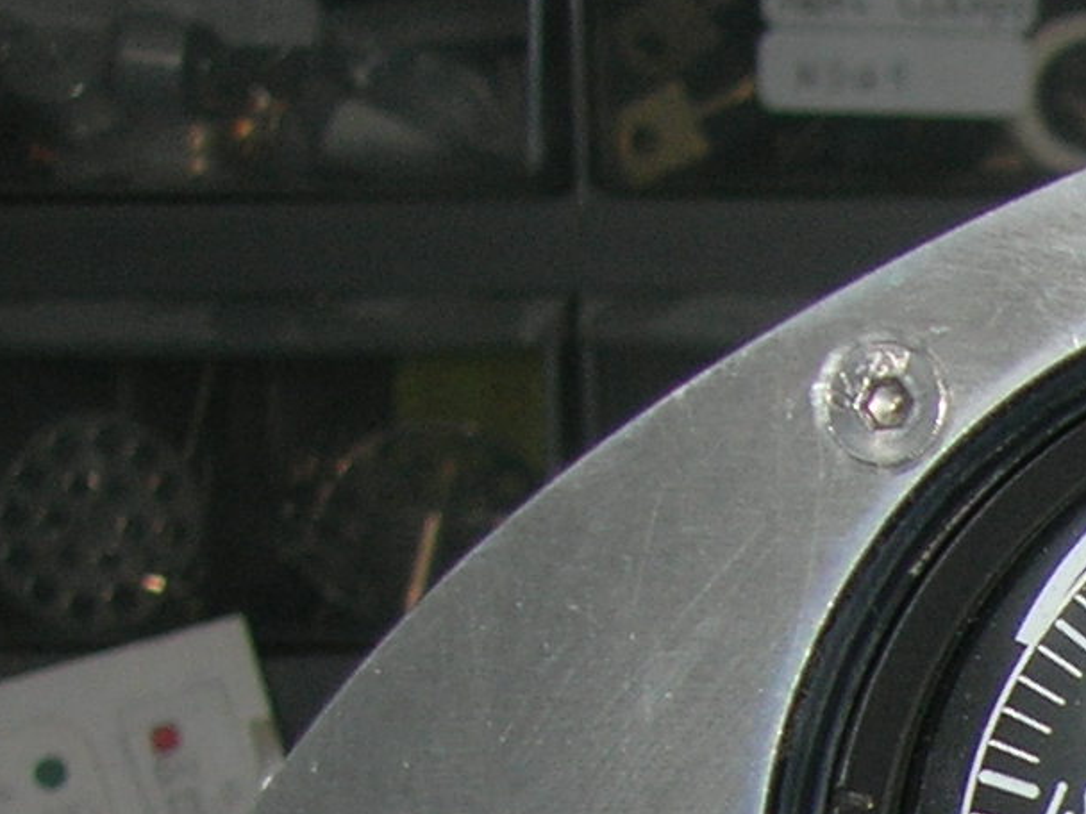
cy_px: 1582
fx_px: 5082
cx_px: 2268
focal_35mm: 162
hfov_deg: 11.0
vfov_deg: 8.7
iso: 64
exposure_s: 1/60.1
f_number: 2.8
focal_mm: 7.8
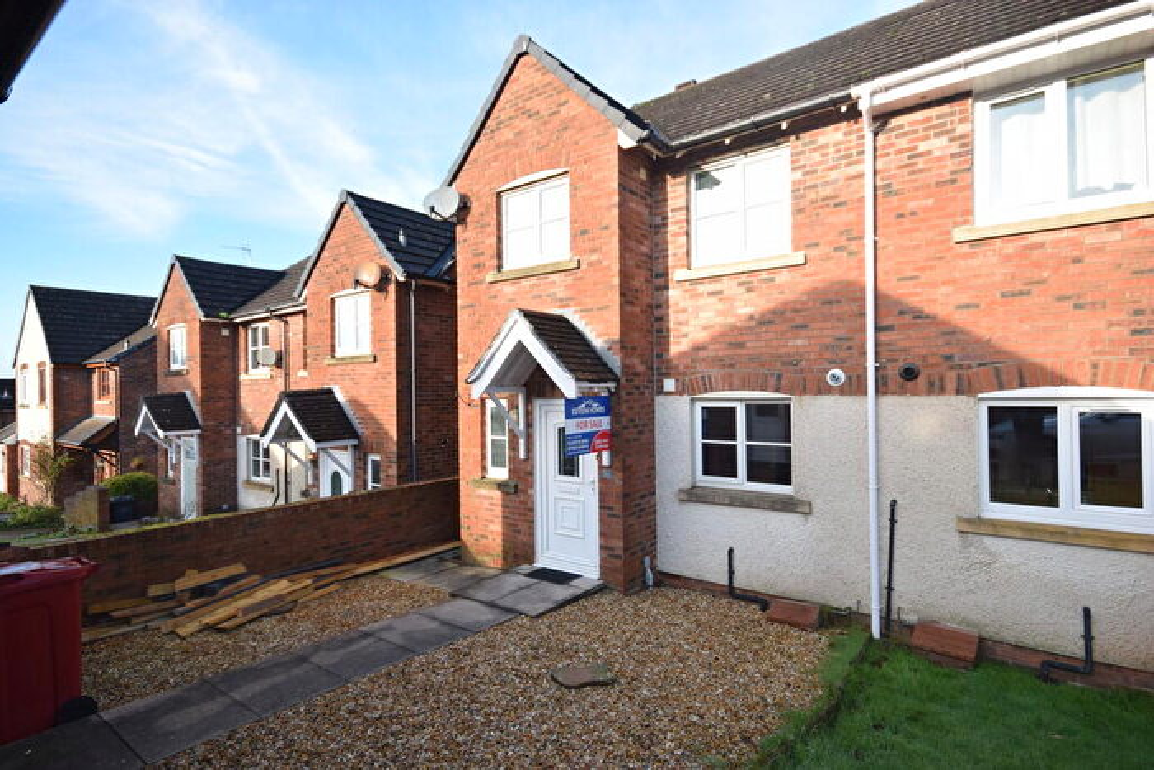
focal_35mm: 18
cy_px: 385
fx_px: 577
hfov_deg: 90.0
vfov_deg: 67.4
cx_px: 577
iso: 400
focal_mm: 12
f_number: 8
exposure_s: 1/250
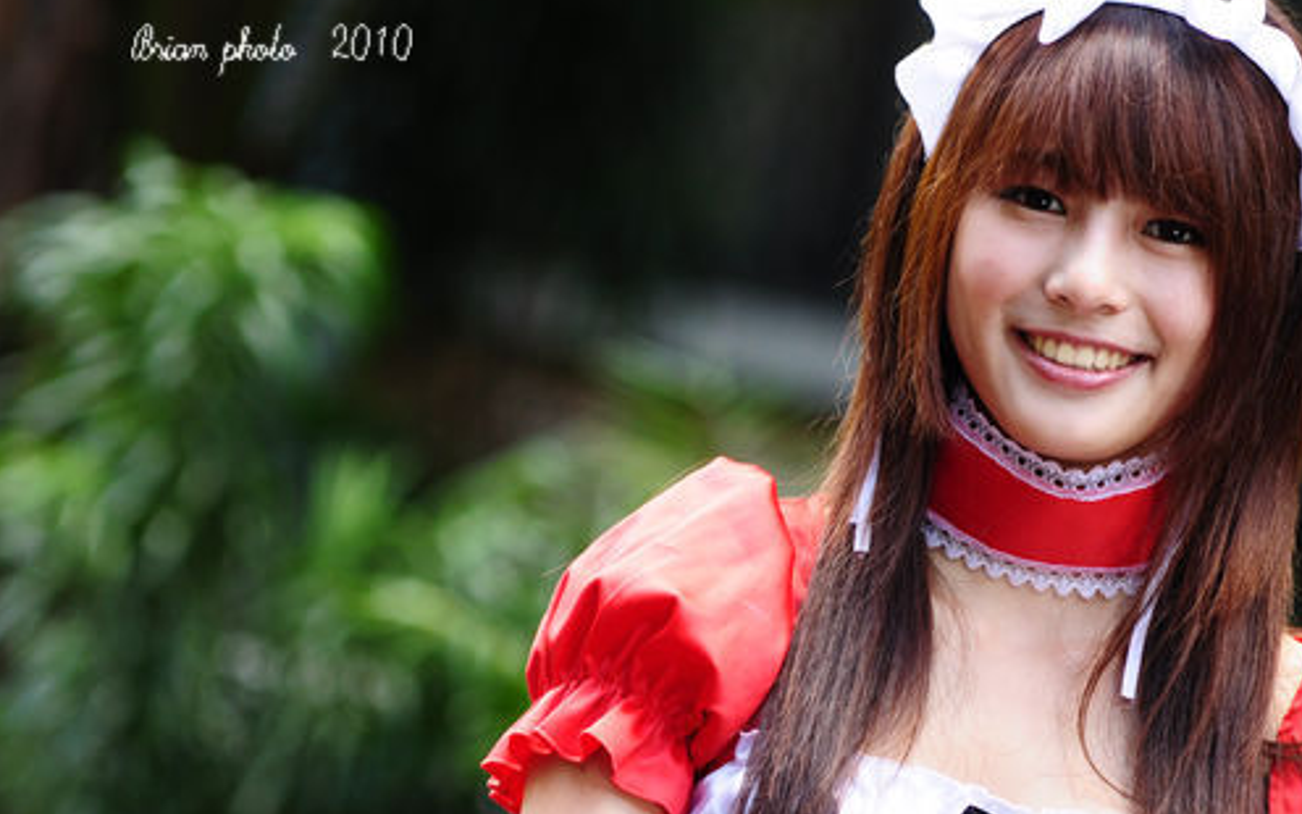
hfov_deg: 7.5
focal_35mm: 280
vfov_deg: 4.7
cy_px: 357
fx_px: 9935
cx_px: 785
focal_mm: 130
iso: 400
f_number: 2.8
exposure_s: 1/200
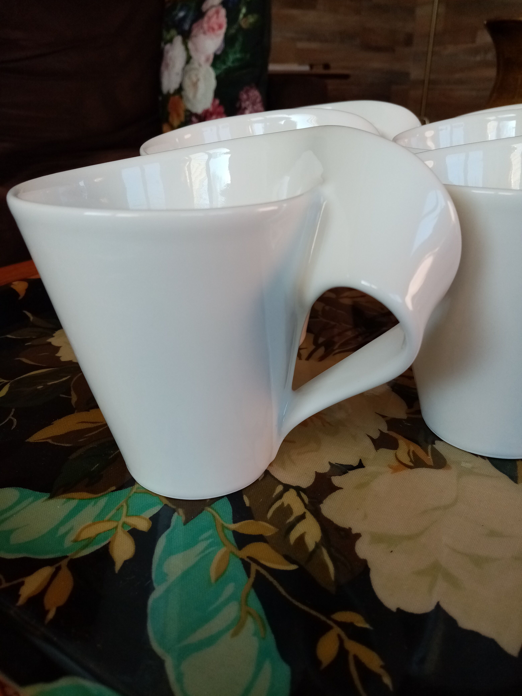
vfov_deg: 67.3
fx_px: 523
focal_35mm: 26
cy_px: 348
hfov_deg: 53.1
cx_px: 261
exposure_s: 1/100
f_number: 1.8
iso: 132
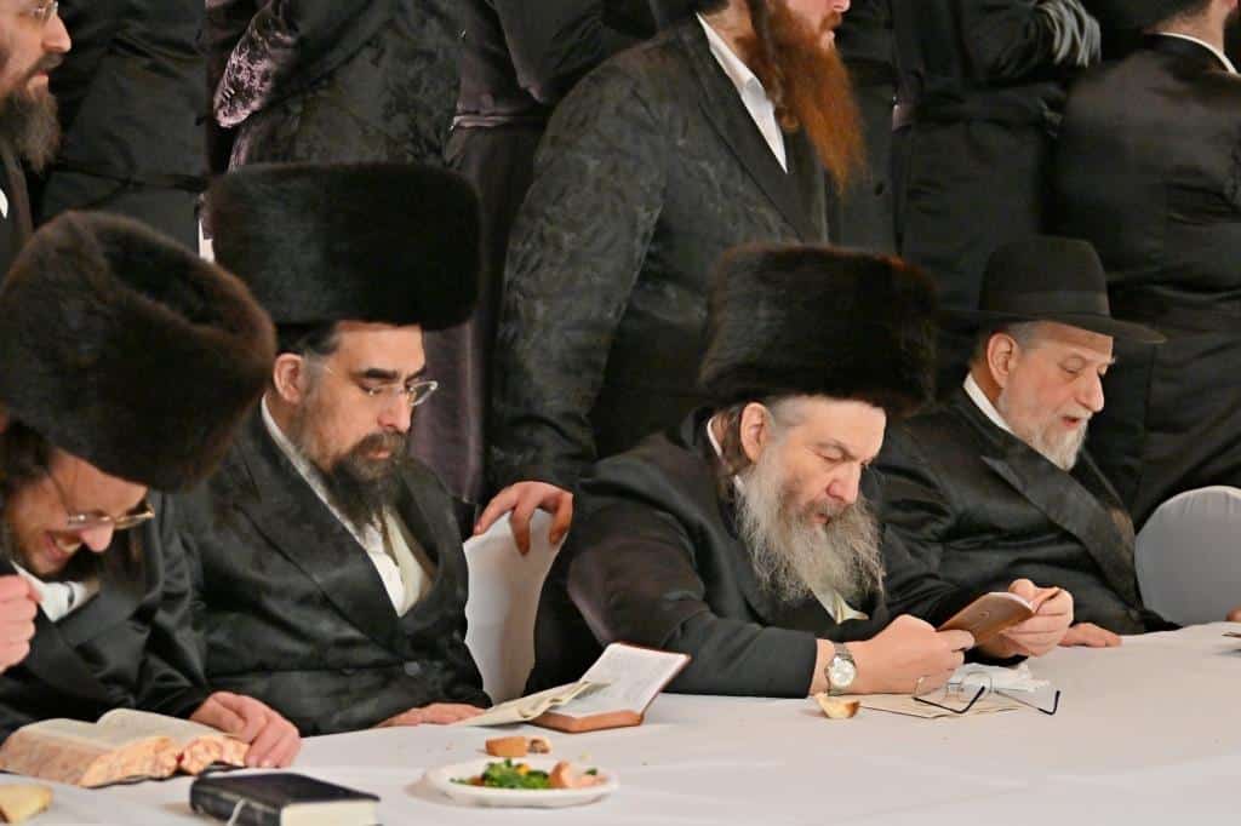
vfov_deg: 13.0
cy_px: 413
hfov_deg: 19.5
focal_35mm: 105
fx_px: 3618
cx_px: 620
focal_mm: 70
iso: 1250
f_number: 2.8
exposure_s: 1/160
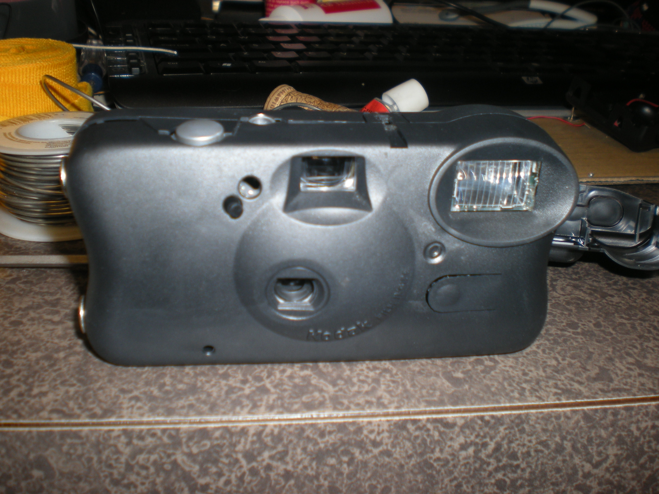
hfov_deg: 49.0
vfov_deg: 37.7
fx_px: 723
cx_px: 330
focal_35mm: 38
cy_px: 247
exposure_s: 1/60
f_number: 3.1
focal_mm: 6.3
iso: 64
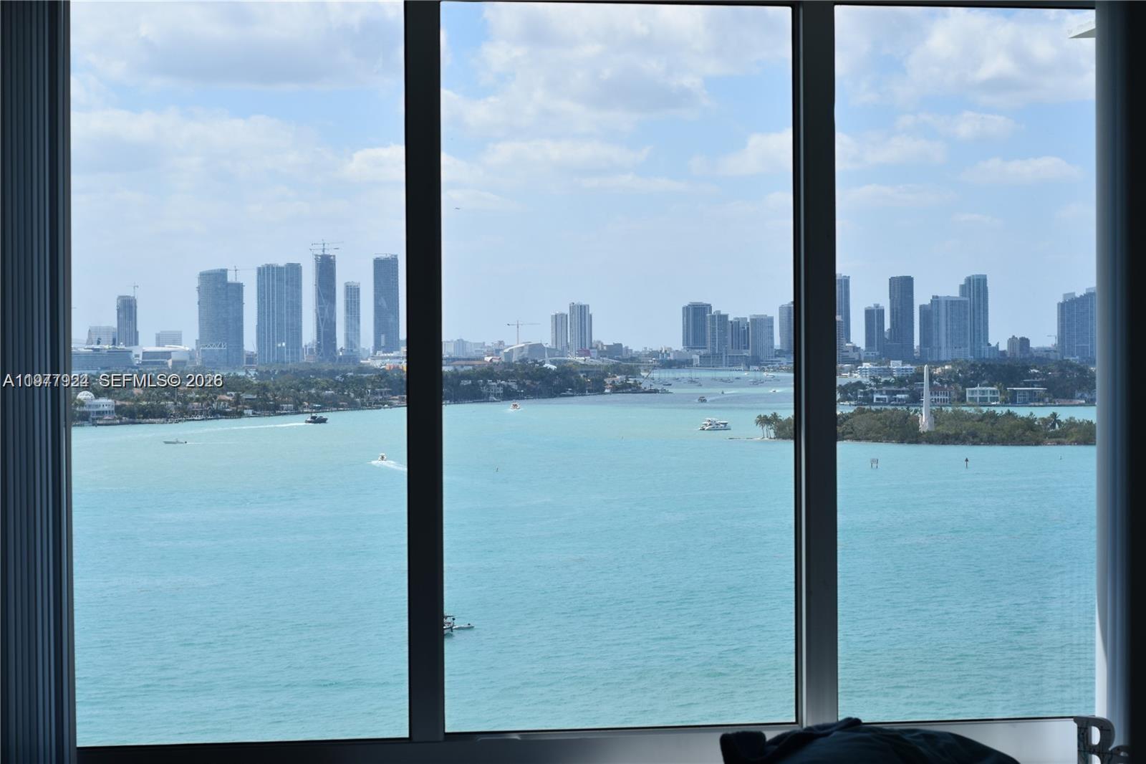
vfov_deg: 18.2
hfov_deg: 27.0
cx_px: 573
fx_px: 2387
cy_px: 382
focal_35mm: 75
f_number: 9
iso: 200
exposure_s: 1/320
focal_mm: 50
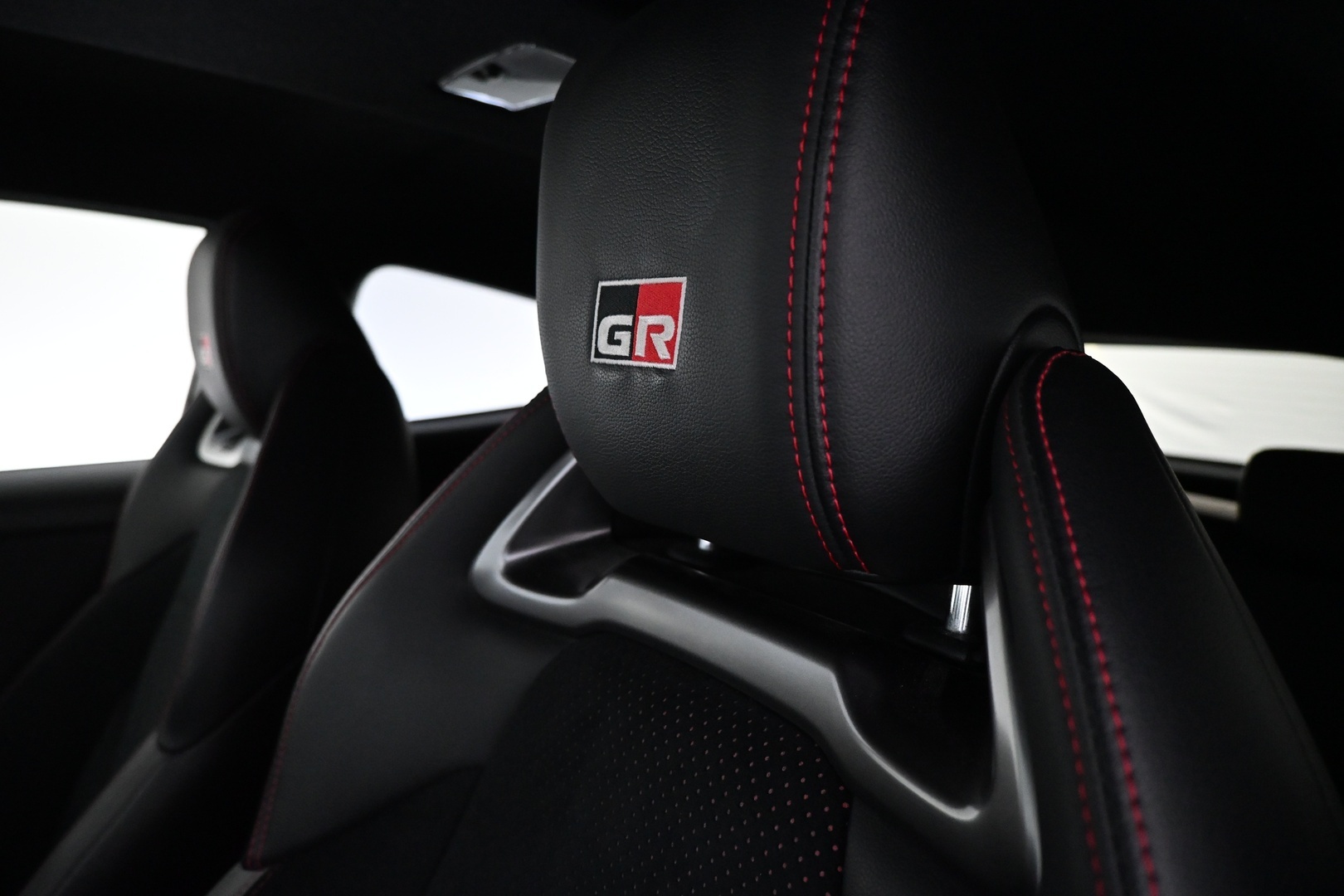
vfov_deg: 53.1
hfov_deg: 73.7
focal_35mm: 24
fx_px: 896
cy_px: 448
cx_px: 672
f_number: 3.5
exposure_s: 1/60
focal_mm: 16
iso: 3600
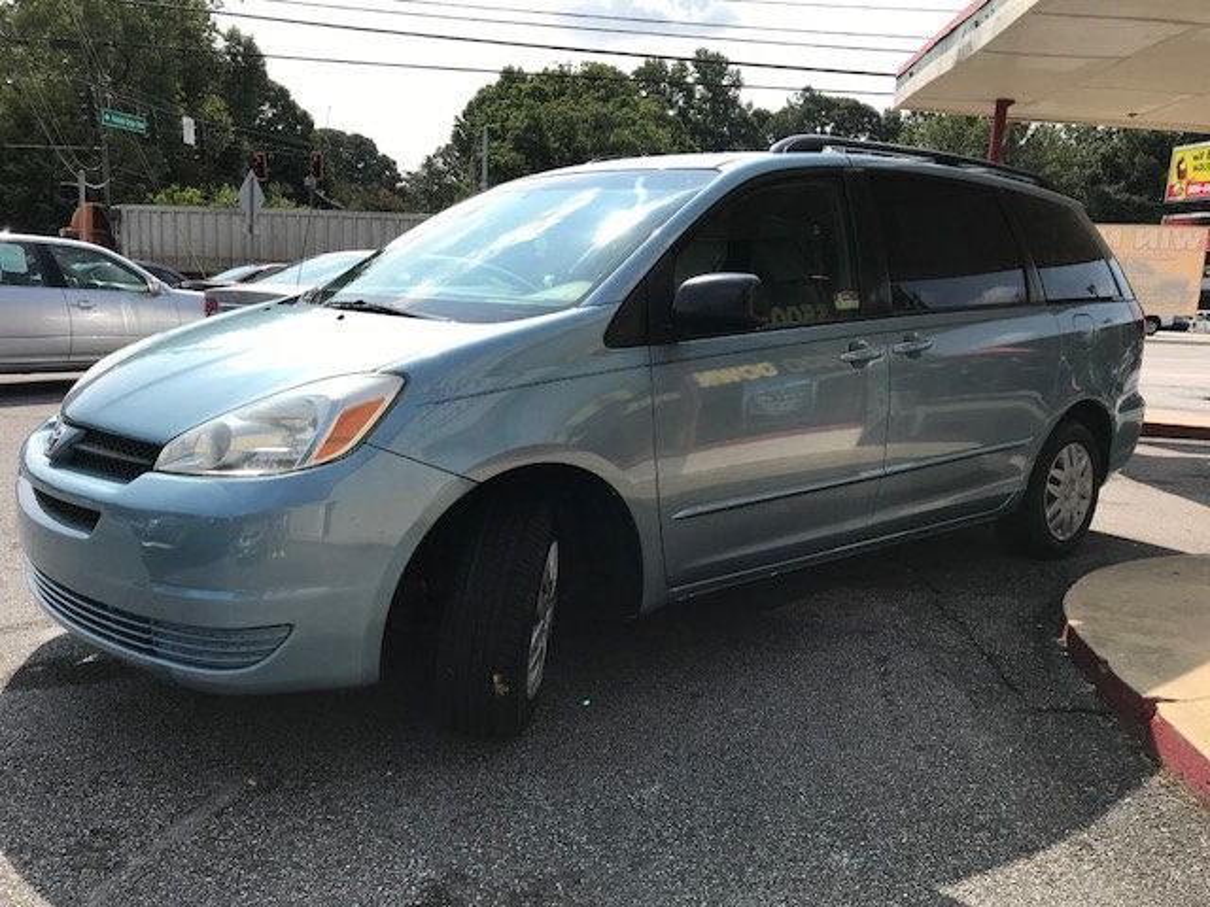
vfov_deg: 49.7
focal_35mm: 28
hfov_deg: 63.4
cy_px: 454
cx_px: 605
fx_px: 979
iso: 20
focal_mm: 3.99
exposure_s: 1/1916
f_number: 1.8
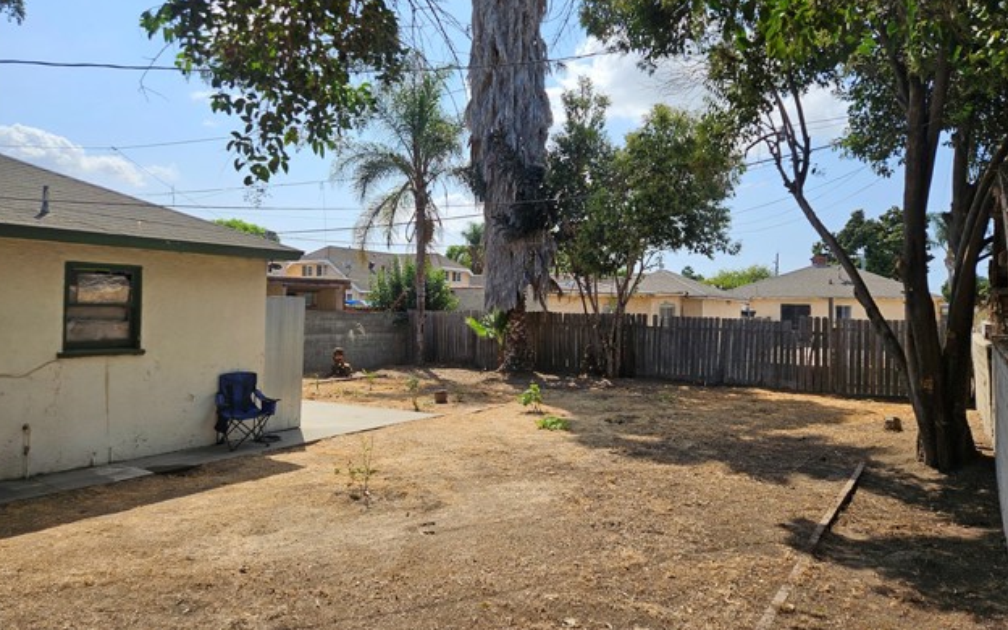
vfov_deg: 49.2
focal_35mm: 25
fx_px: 687
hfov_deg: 72.5
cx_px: 498
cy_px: 291
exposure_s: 1/2049
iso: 25
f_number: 1.8
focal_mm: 5.4
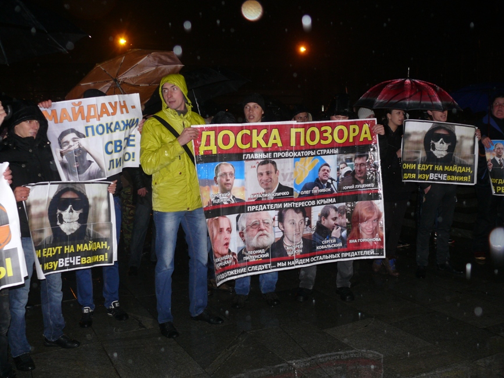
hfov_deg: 52.6
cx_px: 252
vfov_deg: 40.7
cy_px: 189
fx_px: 510
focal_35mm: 35
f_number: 2.8
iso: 125
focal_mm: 7.4
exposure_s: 1/30
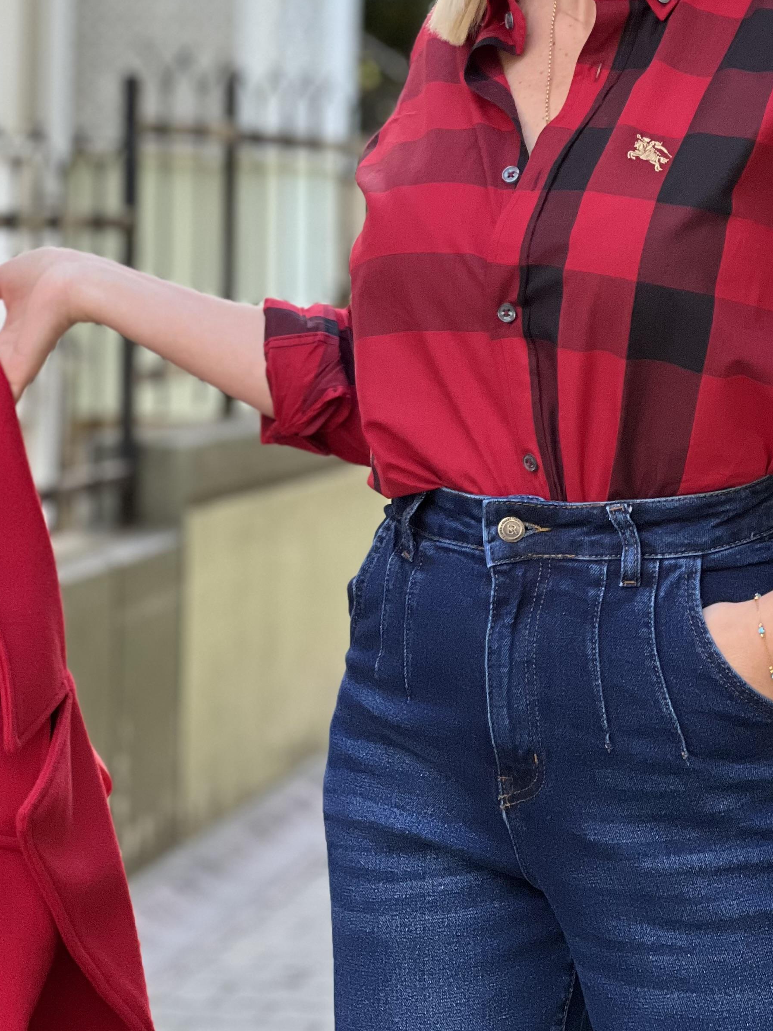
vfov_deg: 15.1
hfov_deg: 11.4
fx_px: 3871
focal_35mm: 130
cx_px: 607
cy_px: 258
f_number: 2.8
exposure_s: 1/121
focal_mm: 9
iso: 160
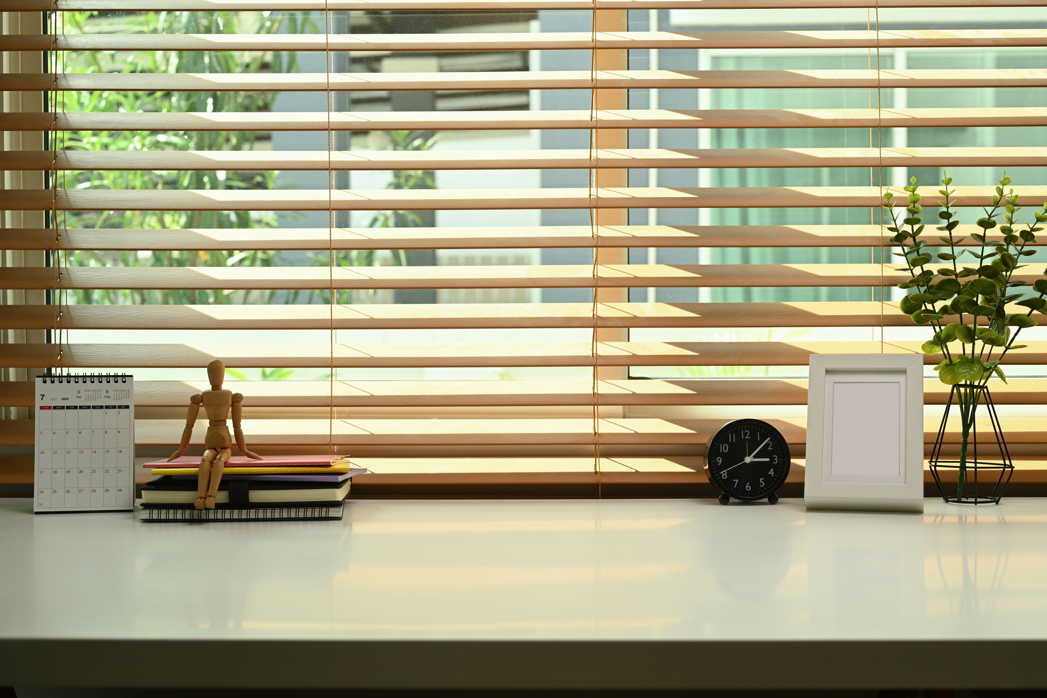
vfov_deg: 27.0
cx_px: 524
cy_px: 349
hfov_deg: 39.6
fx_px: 1454
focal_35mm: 50
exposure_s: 1/160
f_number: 5.6
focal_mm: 50
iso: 320
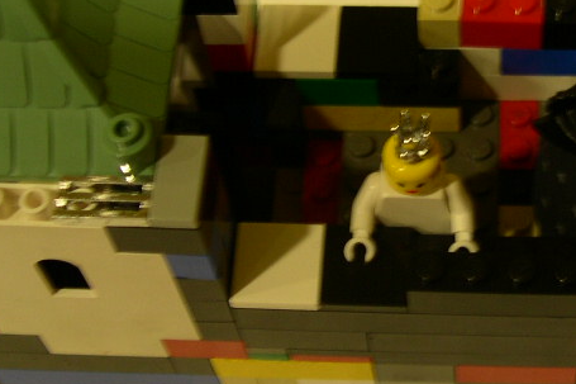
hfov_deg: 22.7
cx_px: 430
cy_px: 117
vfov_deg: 15.3
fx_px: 1423
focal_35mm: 89
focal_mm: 8
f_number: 2.8
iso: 100
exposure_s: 1/5.4
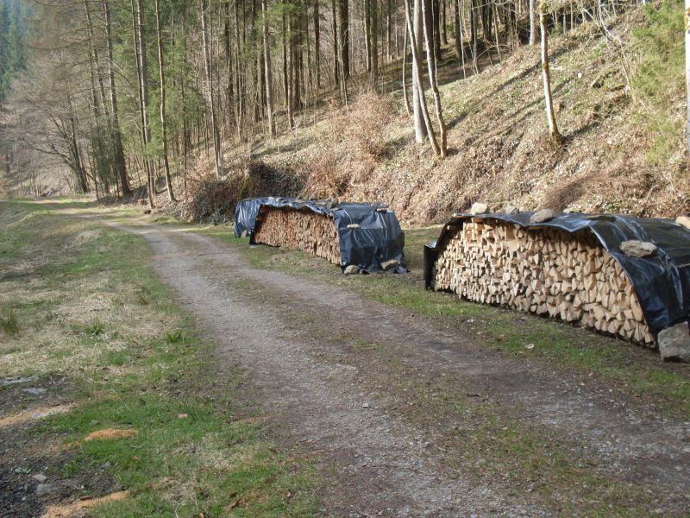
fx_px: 757
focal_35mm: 38
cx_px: 345
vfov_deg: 37.7
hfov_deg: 49.0
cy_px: 259
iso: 80
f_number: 2.8
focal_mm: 6.3
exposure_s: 1/250
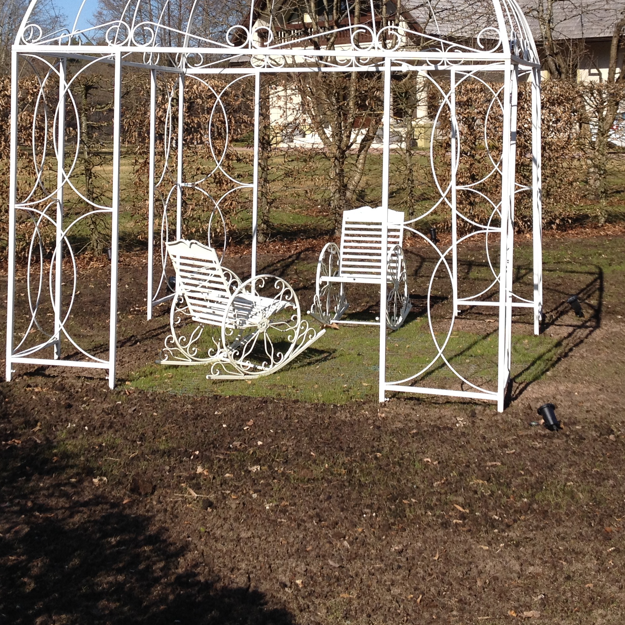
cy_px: 160
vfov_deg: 26.6
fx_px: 1307
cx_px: 298
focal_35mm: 64
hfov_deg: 26.9
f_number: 2.4
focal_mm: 4.28
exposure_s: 1/1453
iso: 50
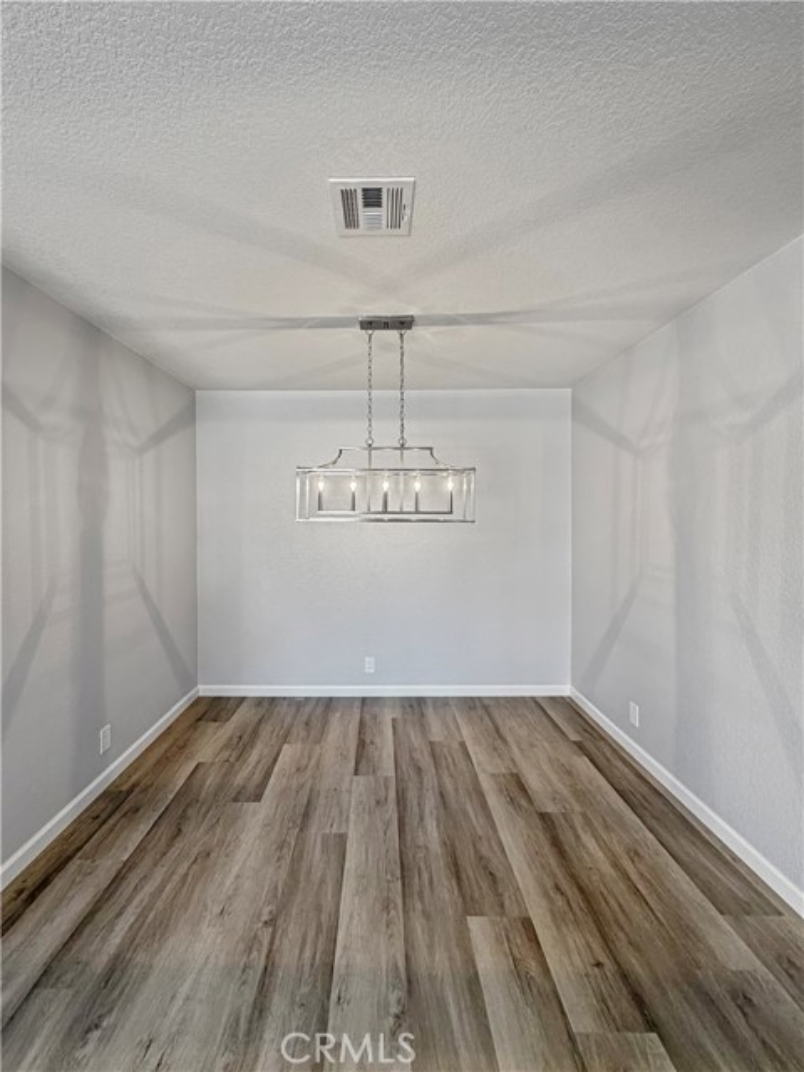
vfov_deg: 102.1
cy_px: 536
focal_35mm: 14
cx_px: 402
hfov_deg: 85.7
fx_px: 434
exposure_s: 1/120
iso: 200
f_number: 2.2
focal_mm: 2.22
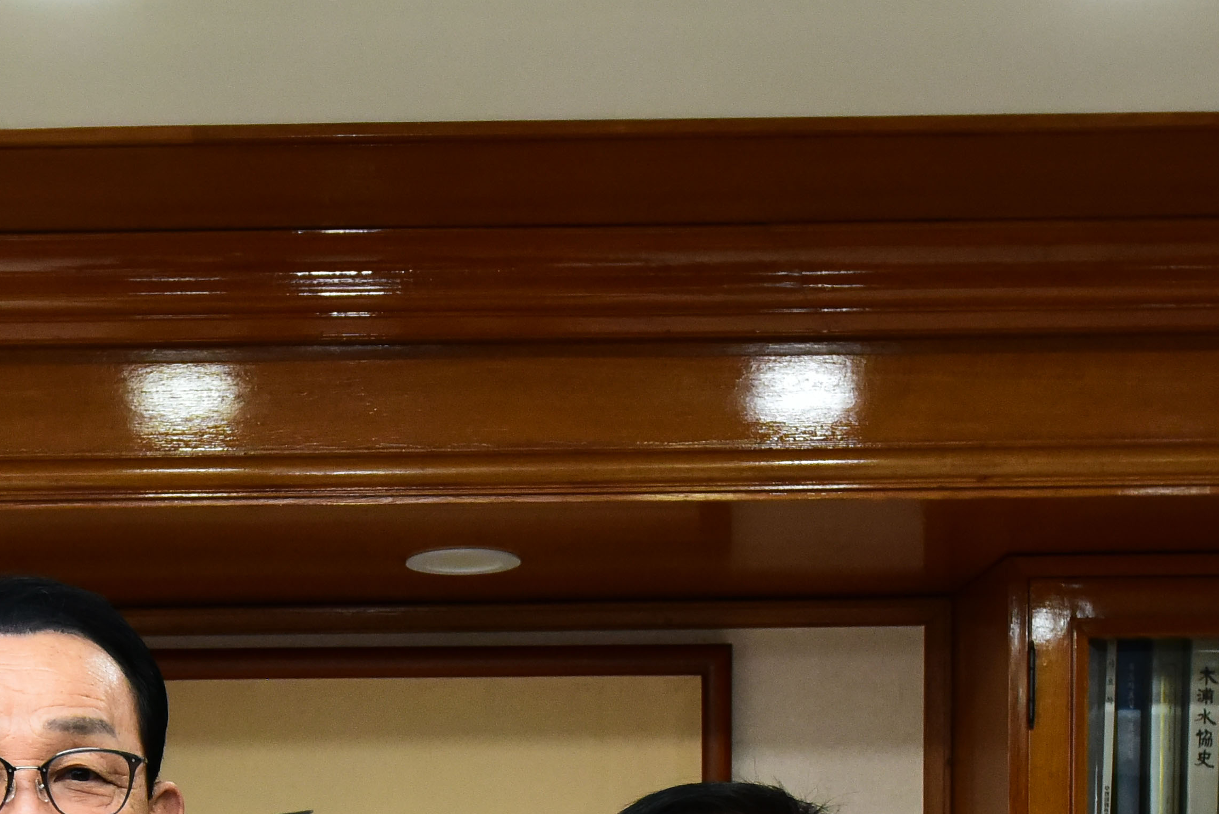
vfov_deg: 16.0
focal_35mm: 77
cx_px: 388
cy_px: 1283
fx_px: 2608
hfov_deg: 26.1
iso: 2000
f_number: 5.6
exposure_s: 1/320
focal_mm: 24
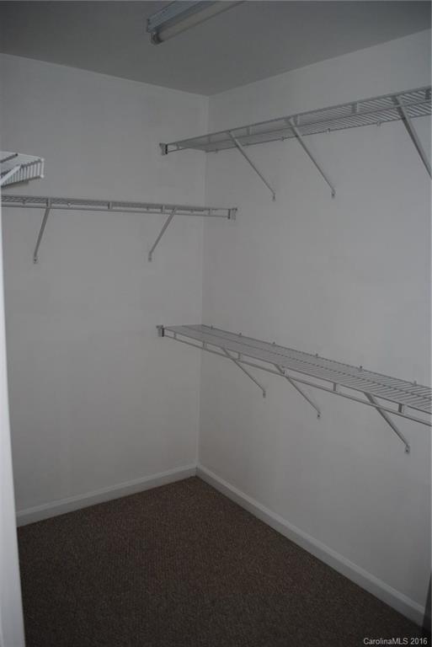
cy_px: 324
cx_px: 216
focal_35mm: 27
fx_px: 485
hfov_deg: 48.0
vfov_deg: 67.4
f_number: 3.5
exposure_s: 1/60
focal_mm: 18
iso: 200
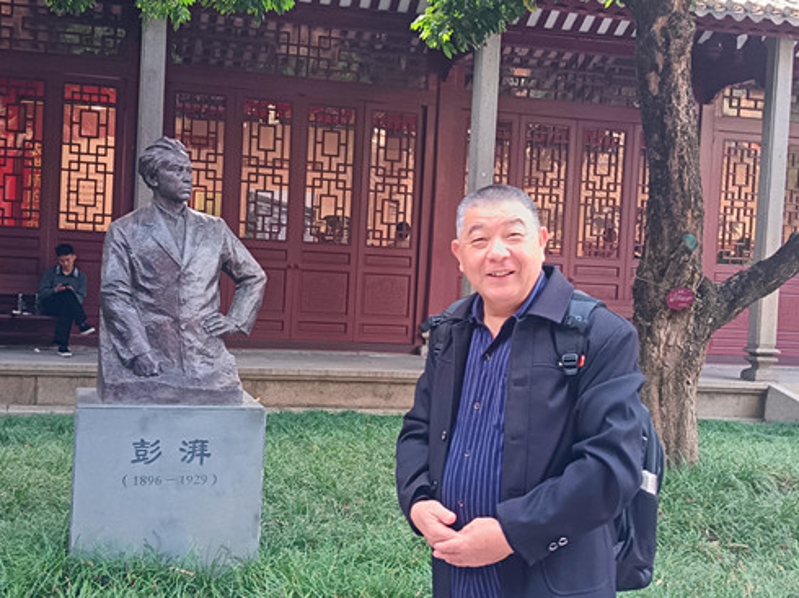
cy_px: 296
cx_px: 393
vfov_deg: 29.7
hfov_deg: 38.9
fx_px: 1130
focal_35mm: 49
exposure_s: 1/100
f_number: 1.75
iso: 3323
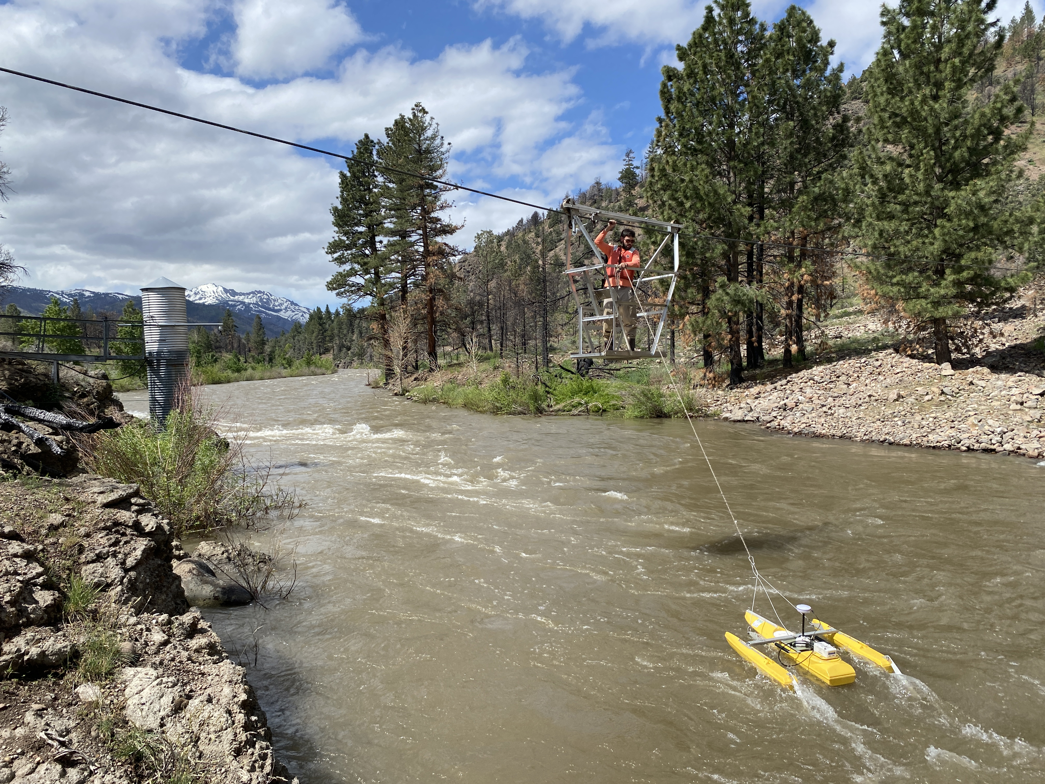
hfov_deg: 67.3
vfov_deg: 53.1
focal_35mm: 26
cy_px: 392
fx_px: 785
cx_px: 522
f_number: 1.8
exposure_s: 1/2967
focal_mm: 4.25
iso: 32
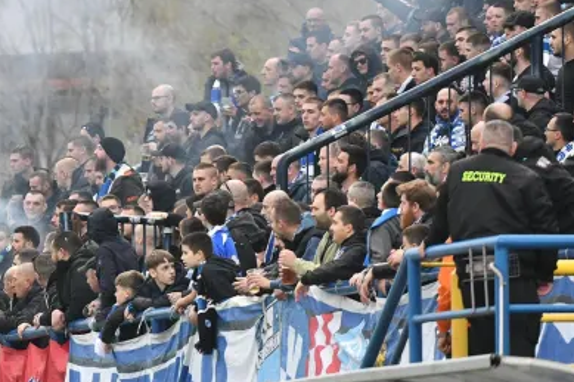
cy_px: 114
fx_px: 9737
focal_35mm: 611
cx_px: 105
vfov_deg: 2.2
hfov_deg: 3.4
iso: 2500
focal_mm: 330
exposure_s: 1/800
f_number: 5
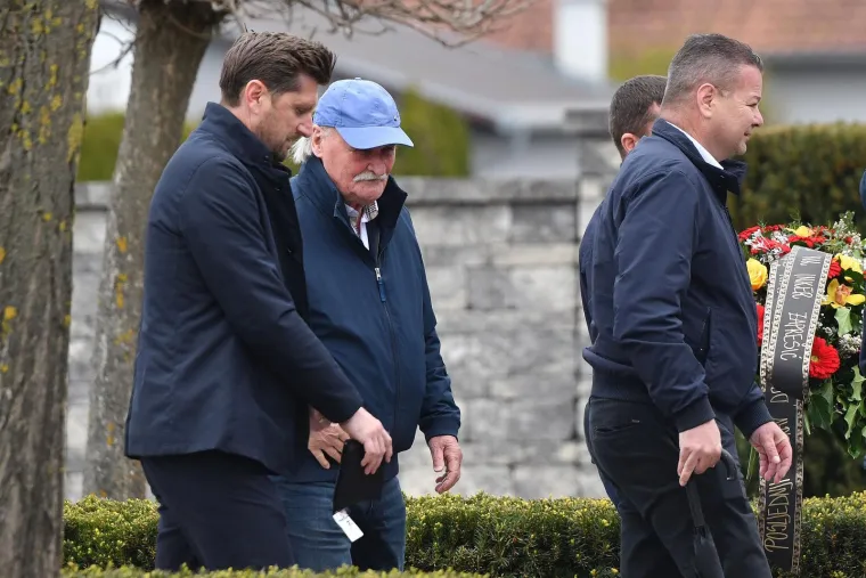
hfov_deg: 10.3
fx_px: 4812
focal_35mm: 200
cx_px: 433
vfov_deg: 6.9
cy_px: 289
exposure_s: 1/1000
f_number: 5
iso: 800
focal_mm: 200
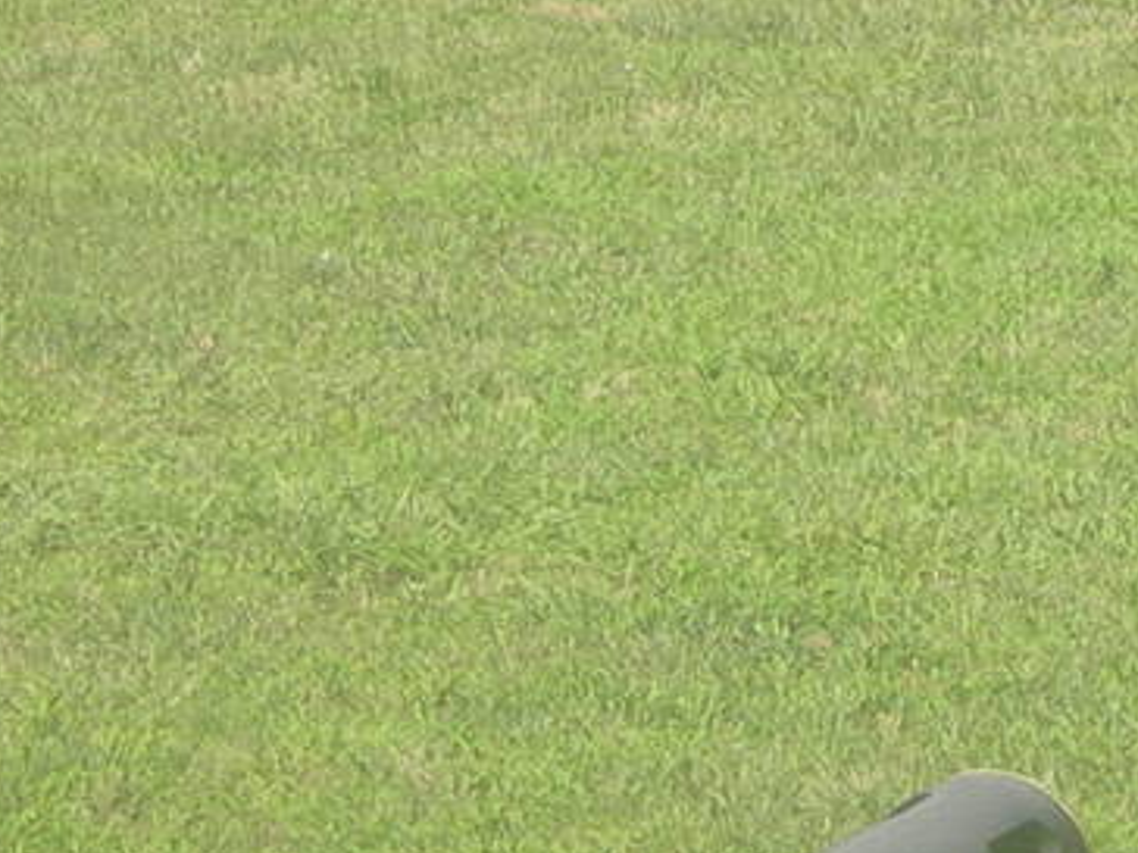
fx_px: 16470
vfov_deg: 3.0
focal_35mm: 501
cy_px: -428
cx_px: 1751
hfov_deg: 3.9
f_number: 4.9
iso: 50
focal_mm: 23.4
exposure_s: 1/242
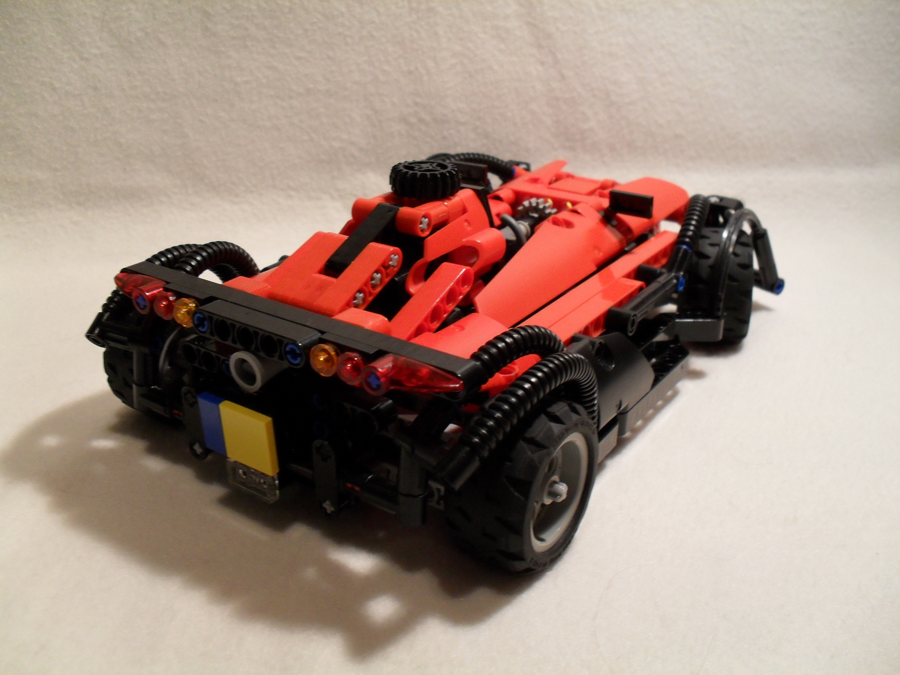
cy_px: 338
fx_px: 910
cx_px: 450
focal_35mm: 35
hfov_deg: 52.6
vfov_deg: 40.7
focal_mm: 6.3
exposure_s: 1/30
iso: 200
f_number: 3.2
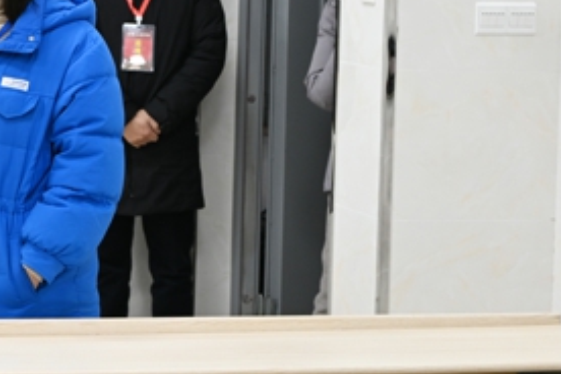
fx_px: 1995
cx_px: -39
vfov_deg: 10.6
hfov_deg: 15.6
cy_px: 1
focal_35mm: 128
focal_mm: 52
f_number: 5.6
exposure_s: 1/30
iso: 1000
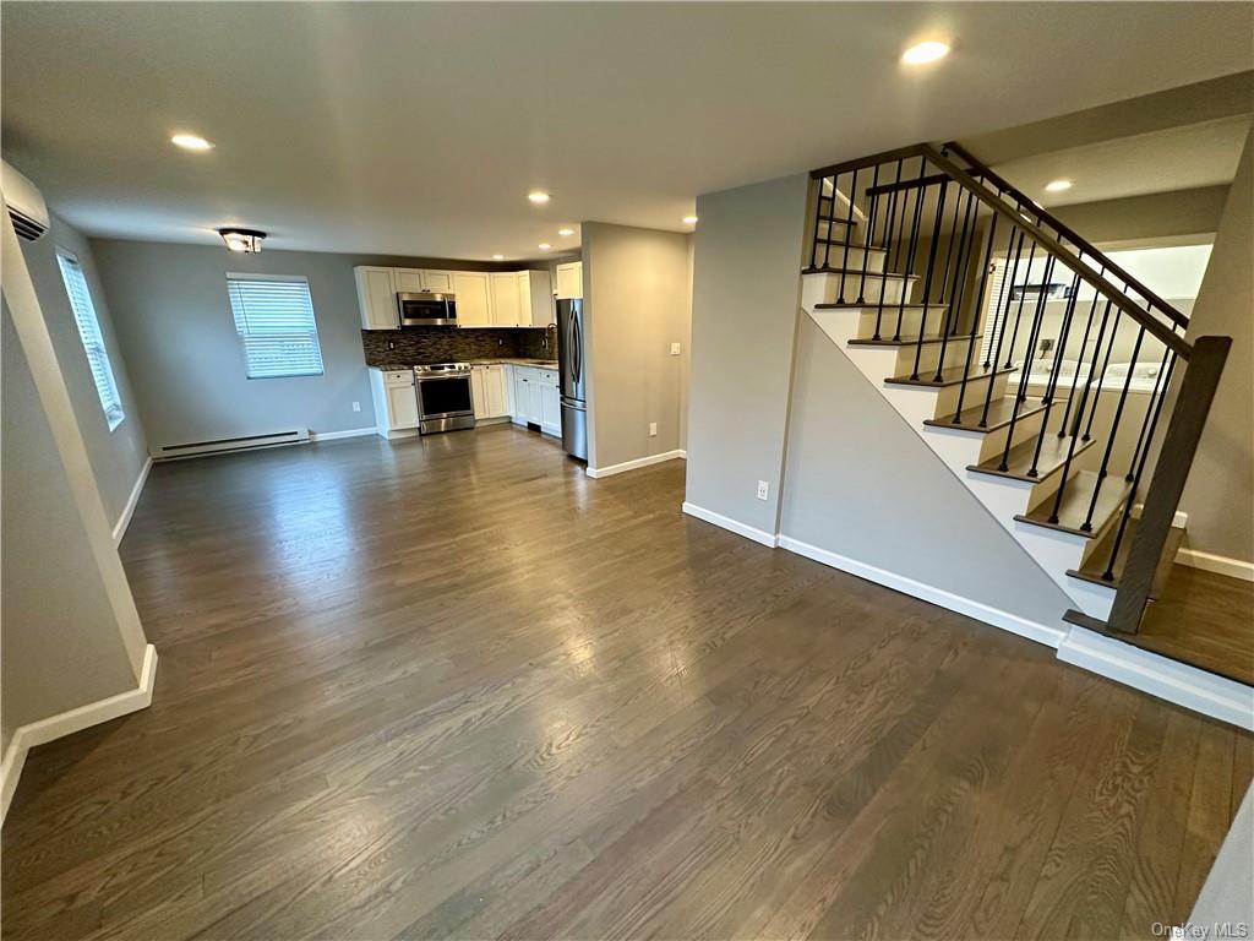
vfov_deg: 85.7
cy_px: 470
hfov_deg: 102.1
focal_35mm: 14
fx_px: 507
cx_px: 627
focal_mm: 2.22
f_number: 2.2
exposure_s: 1/60
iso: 250
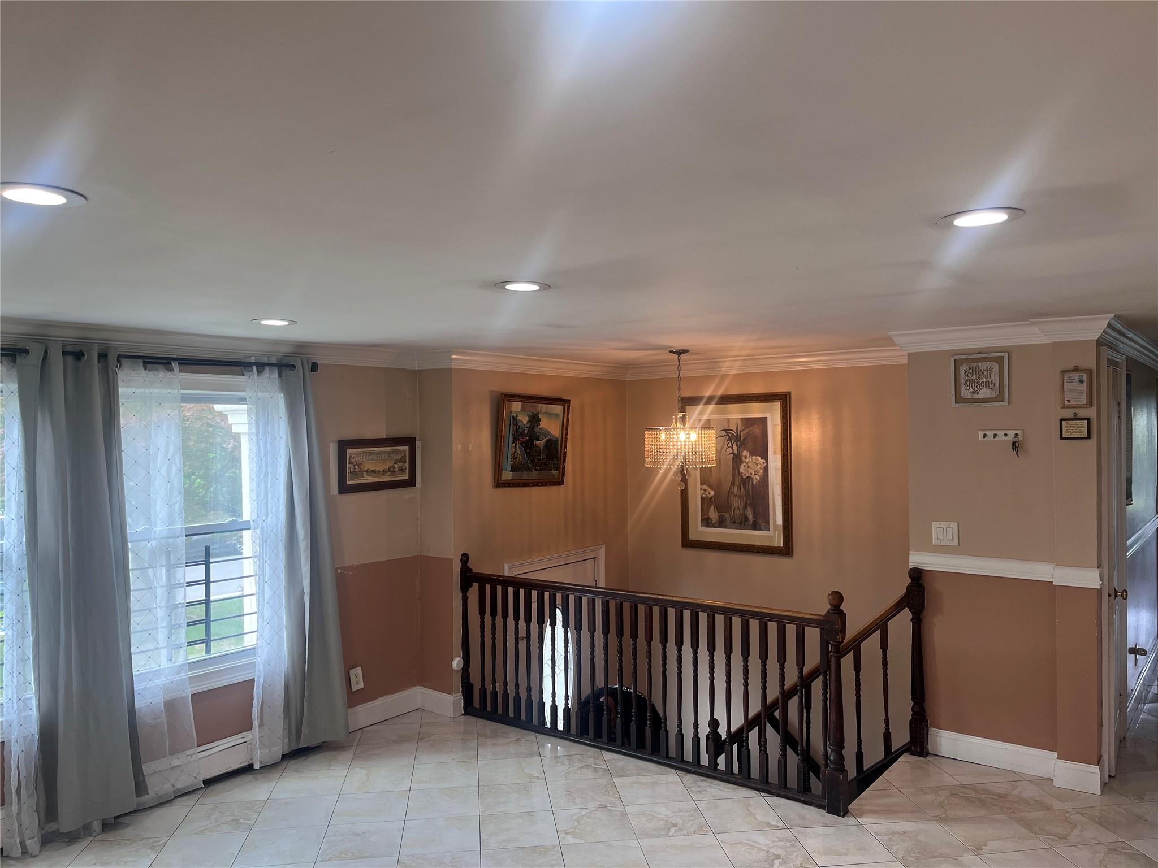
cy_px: 434
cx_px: 579
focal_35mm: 26
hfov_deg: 67.3
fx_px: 870
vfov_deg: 53.1
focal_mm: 5.1
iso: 80
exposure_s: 1/120
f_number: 1.6
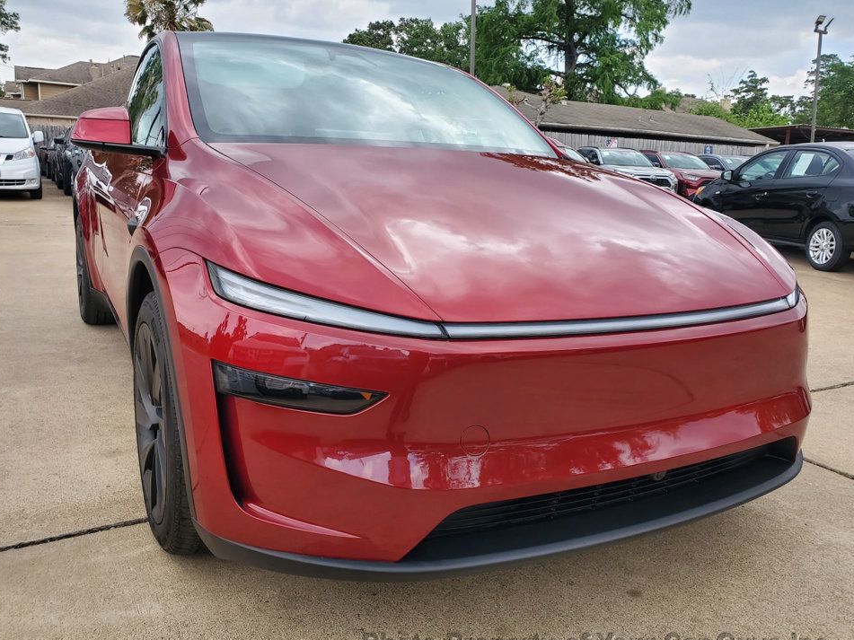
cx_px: 418
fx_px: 691
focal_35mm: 28
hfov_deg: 63.4
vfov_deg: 49.7
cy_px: 330
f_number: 2.4
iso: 50
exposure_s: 1/382
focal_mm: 4.3
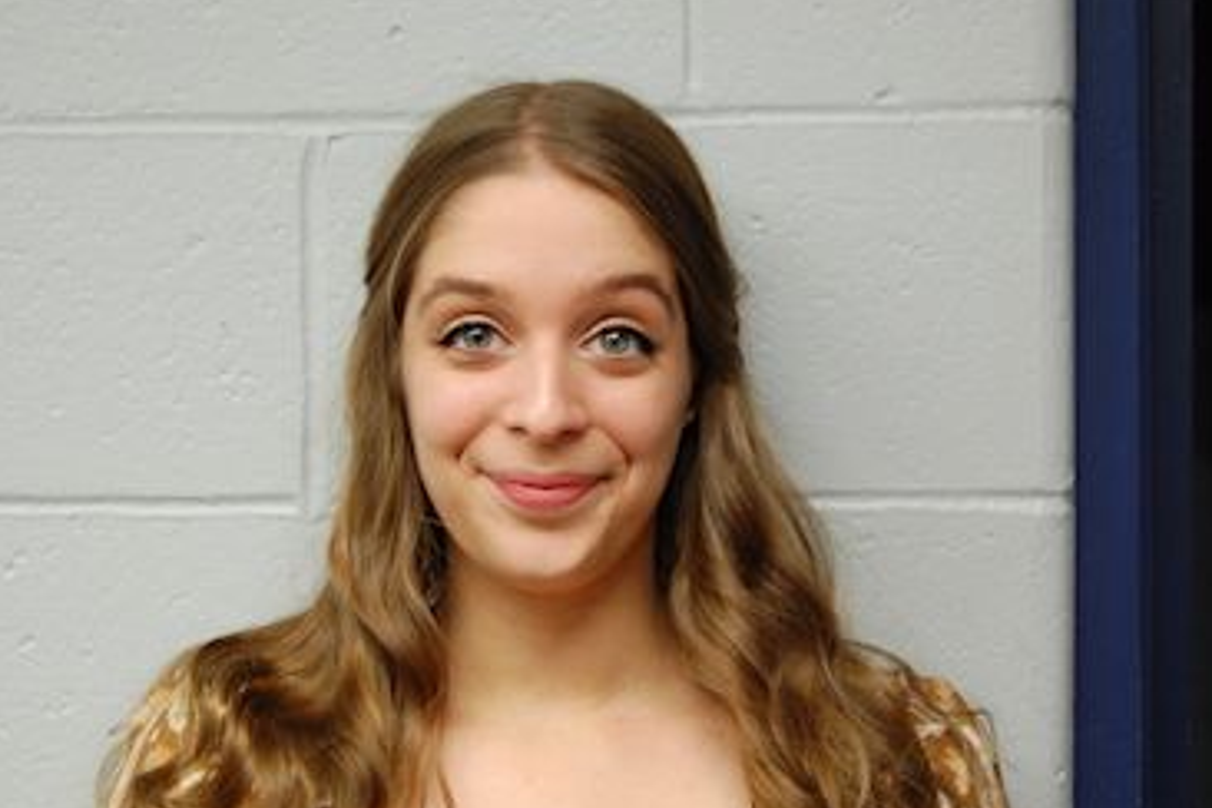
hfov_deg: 28.8
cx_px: 573
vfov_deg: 19.5
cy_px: 419
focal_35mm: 70
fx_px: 2356
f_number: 4.8
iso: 800
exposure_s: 1/20
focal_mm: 38
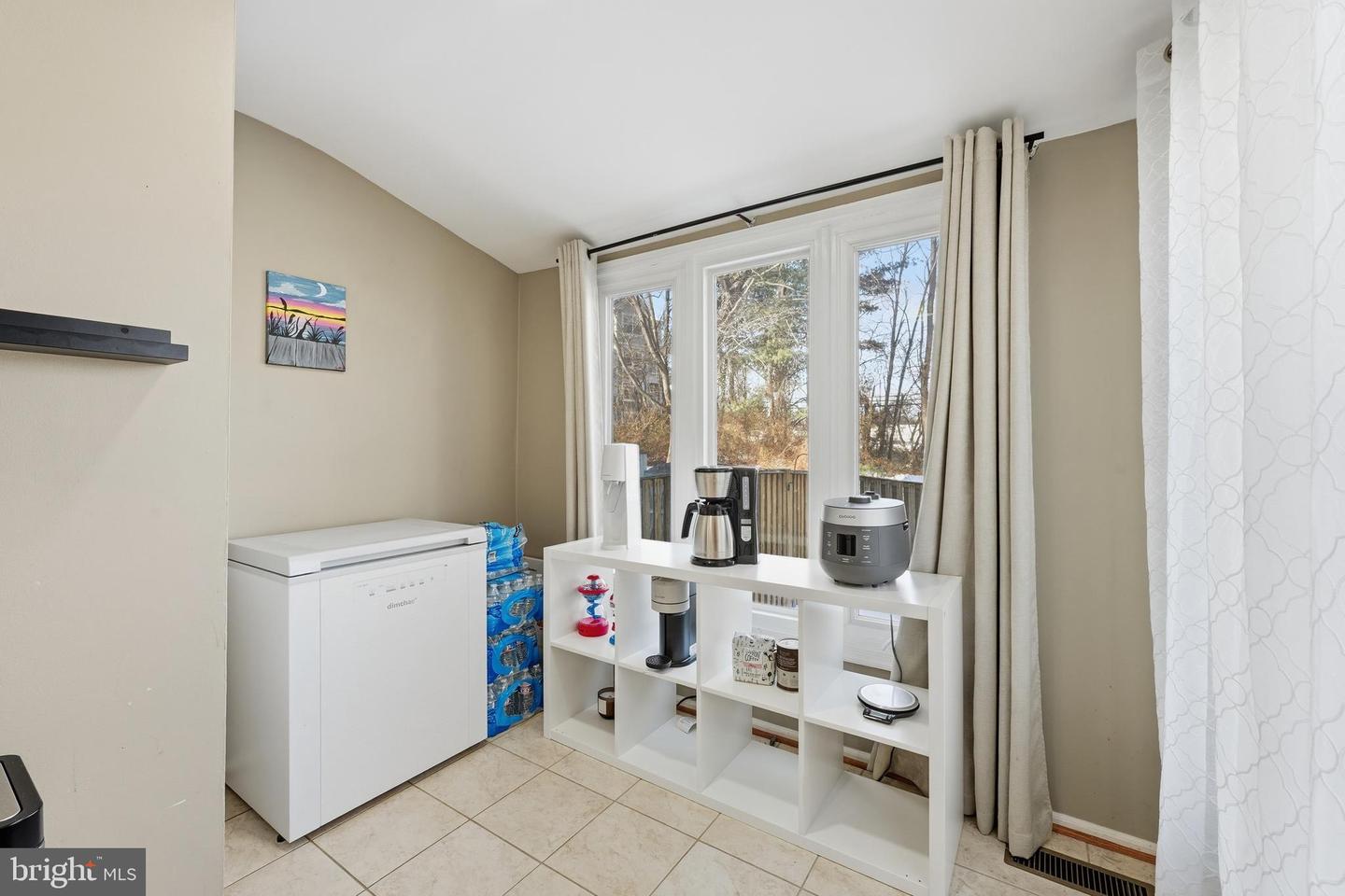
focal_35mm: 14
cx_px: 672
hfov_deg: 104.3
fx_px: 523
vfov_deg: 81.2
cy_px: 448
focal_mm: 14
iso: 400
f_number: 11
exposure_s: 1/500
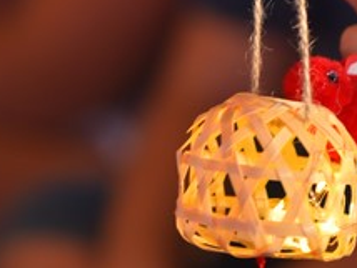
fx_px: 4212
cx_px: 283
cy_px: 57
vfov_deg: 3.7
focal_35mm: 408
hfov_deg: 4.8
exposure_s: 1/200
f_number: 2.8
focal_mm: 140
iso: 800
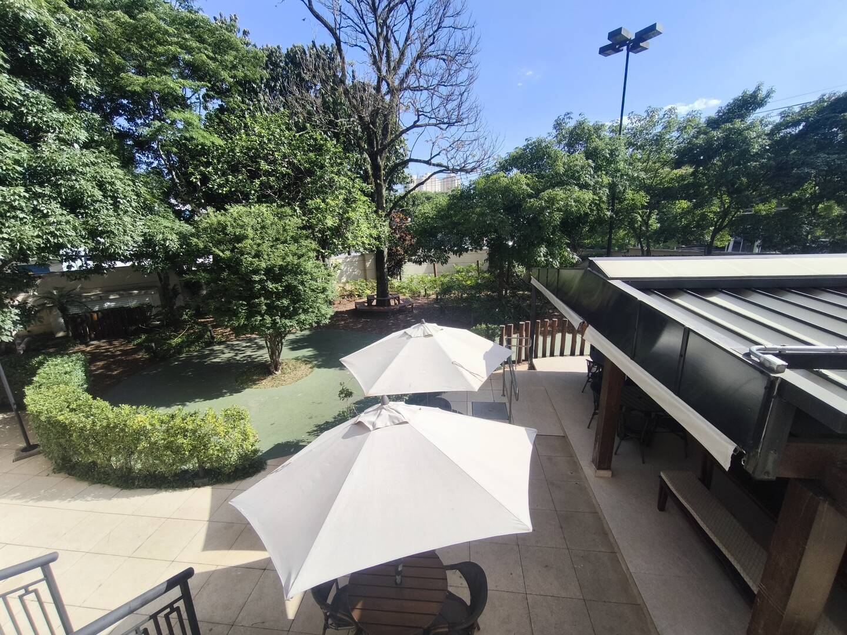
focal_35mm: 15
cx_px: 424
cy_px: 318
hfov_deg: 98.2
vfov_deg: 81.7
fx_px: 367
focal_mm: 1.91
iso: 50
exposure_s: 1/821
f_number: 2.2
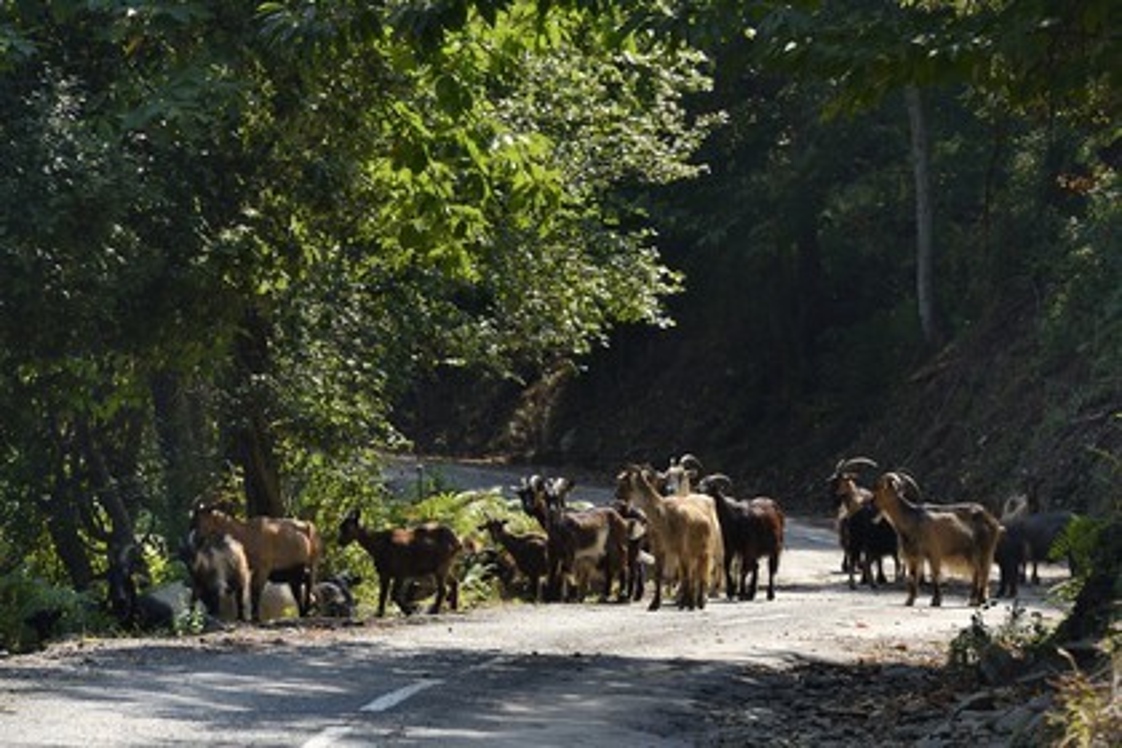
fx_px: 6233
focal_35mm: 200
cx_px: 561
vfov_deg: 6.9
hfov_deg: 10.3
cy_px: 374
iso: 400
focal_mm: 200
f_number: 11
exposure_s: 1/250
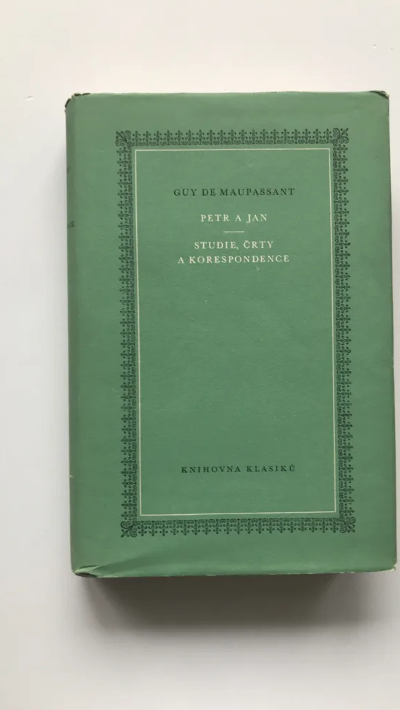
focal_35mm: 31
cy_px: 355
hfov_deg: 37.7
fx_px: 585
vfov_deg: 62.6
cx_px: 222
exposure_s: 1/50
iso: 32
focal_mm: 3.99
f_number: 1.8
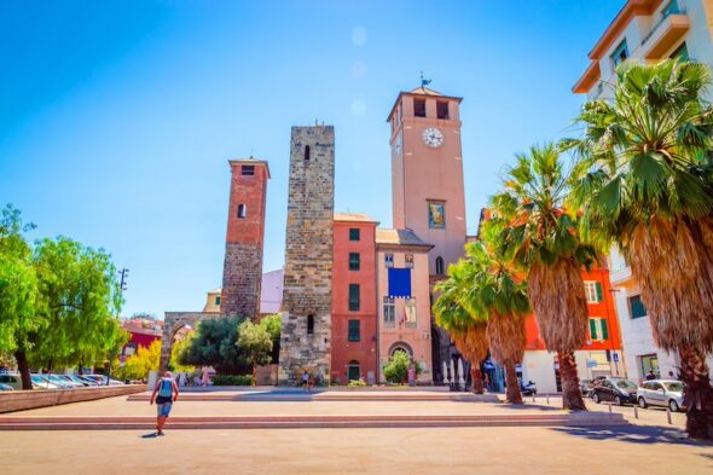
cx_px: 356
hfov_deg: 73.8
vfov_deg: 53.1
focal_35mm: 24
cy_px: 238
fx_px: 475
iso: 200
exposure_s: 1/400
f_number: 10
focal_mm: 16
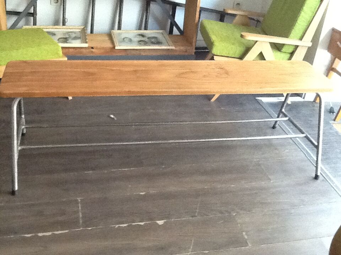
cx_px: 170
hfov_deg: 42.9
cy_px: 128
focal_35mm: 44
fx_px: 433
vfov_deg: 32.9
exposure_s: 1/30
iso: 250
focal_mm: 2.03
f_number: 2.4
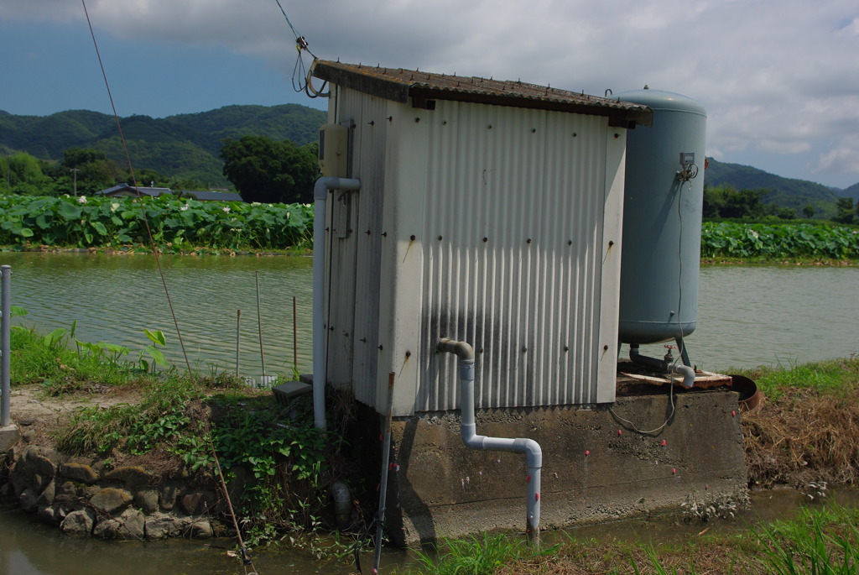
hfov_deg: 49.5
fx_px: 931
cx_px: 430
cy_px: 288
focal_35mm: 39
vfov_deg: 34.3
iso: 100
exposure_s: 1/750
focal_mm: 26.25
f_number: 6.7
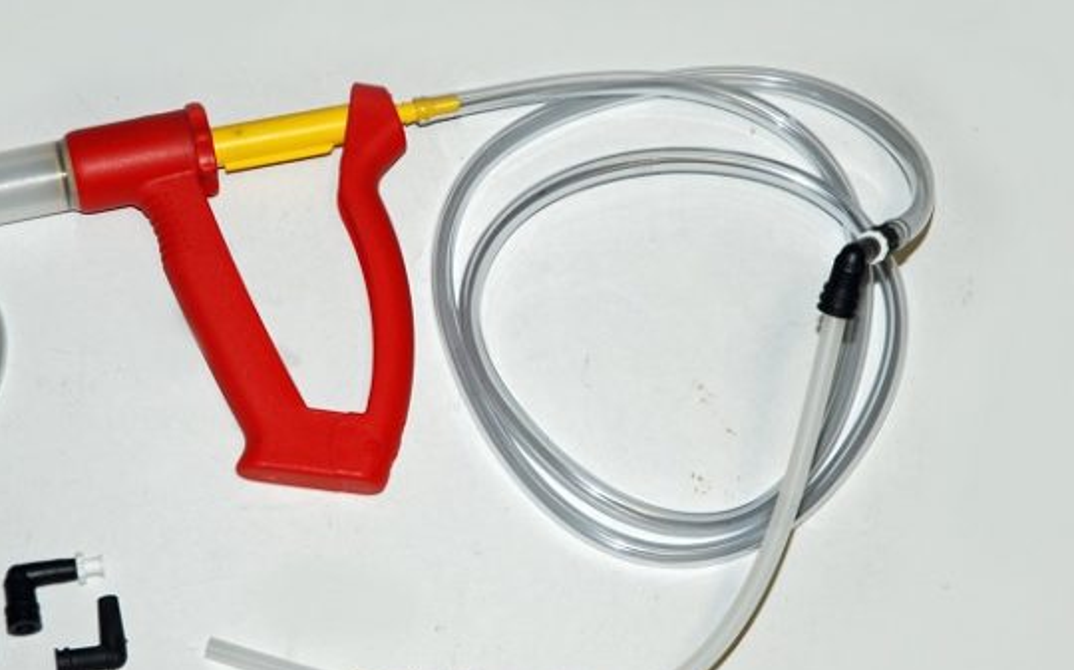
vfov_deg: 9.7
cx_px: 406
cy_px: 382
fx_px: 3950
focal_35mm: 135
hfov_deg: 15.5
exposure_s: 1/60
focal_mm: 62
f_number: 4.5
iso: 200
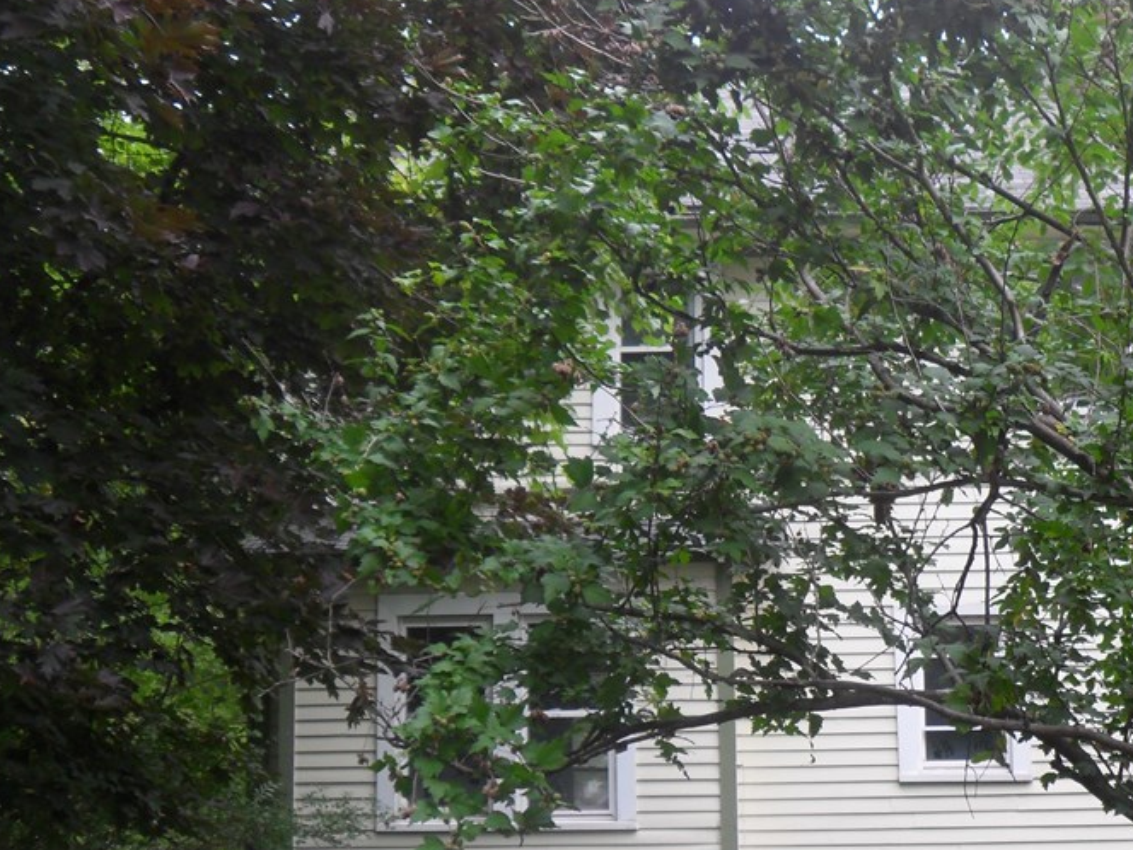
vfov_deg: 26.9
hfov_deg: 34.9
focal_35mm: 54
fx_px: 1767
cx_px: 828
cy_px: 548
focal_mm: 6.3
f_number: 3
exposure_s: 1/90
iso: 80
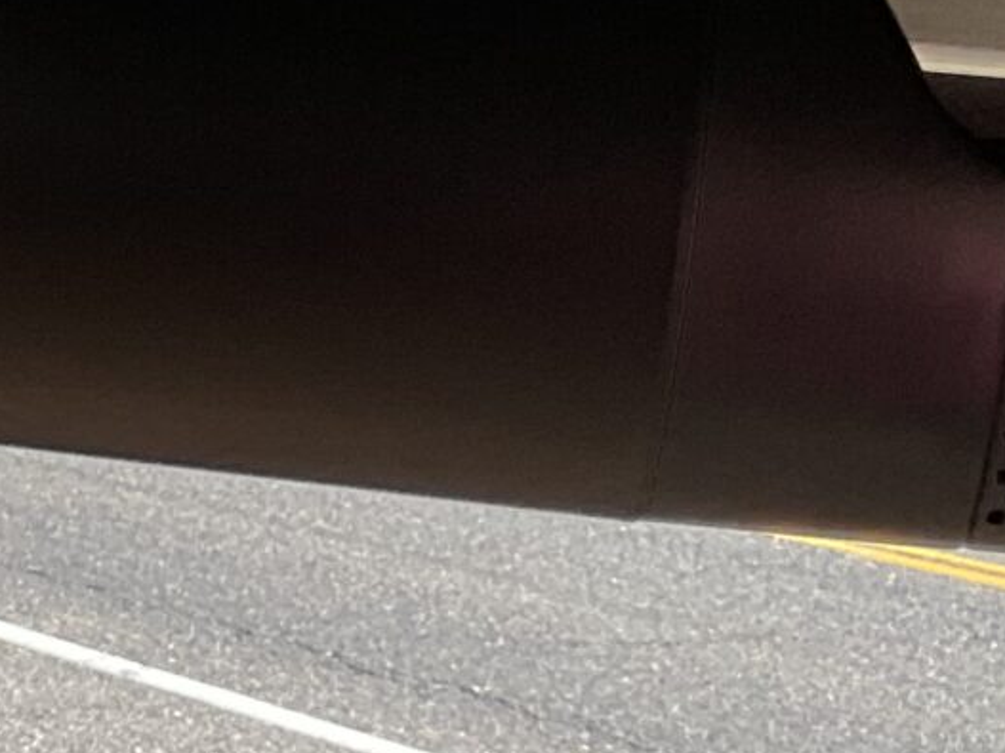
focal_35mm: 141
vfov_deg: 10.4
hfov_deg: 11.7
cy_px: 4
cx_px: -1322
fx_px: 4093
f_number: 1.8
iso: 16
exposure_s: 1/551
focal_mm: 3
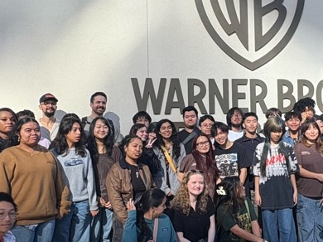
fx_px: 429
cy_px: 130
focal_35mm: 46
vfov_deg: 31.5
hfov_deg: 40.4
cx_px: 232
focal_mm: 2.22
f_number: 2.2
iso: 40
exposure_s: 1/641
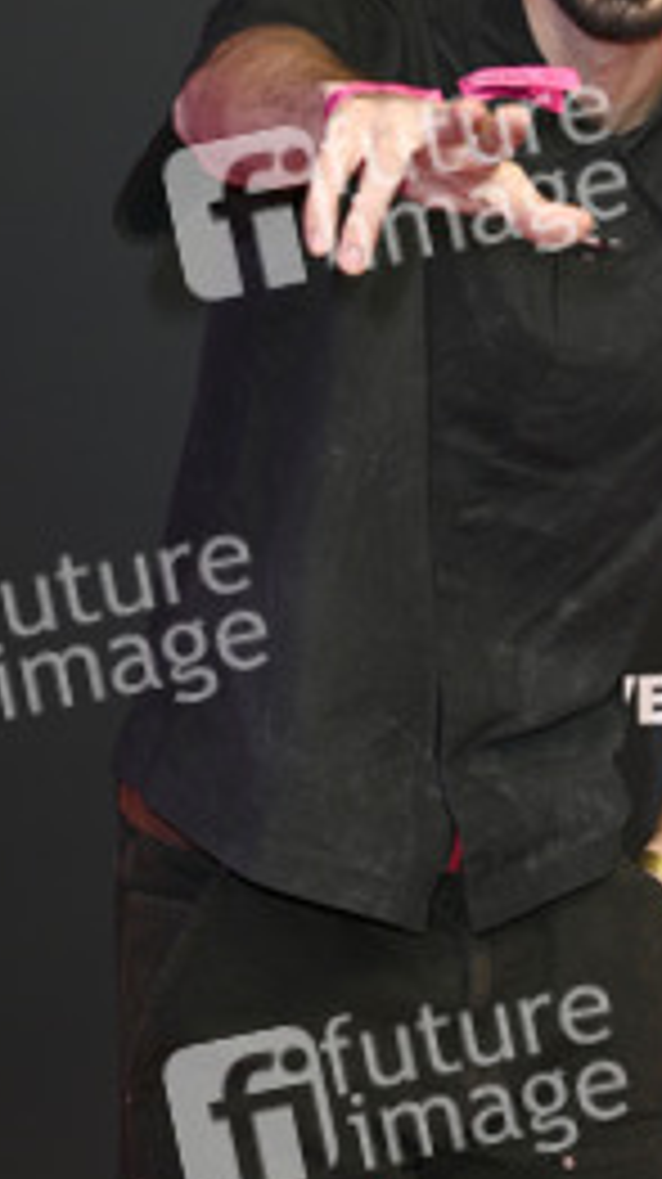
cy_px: 418
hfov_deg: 9.2
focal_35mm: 131
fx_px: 4096
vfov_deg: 16.4
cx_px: 527
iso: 1000
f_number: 5.6
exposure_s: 1/250
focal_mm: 82
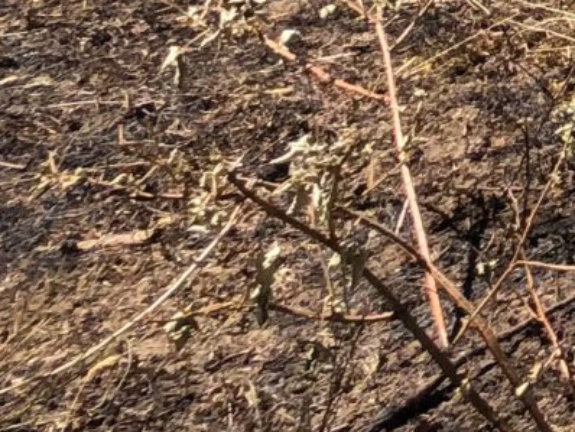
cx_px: 1770
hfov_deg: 8.8
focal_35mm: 180
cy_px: -641
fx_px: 2992
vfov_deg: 7.6
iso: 20
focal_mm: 3.99
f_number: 1.8
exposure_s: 1/716
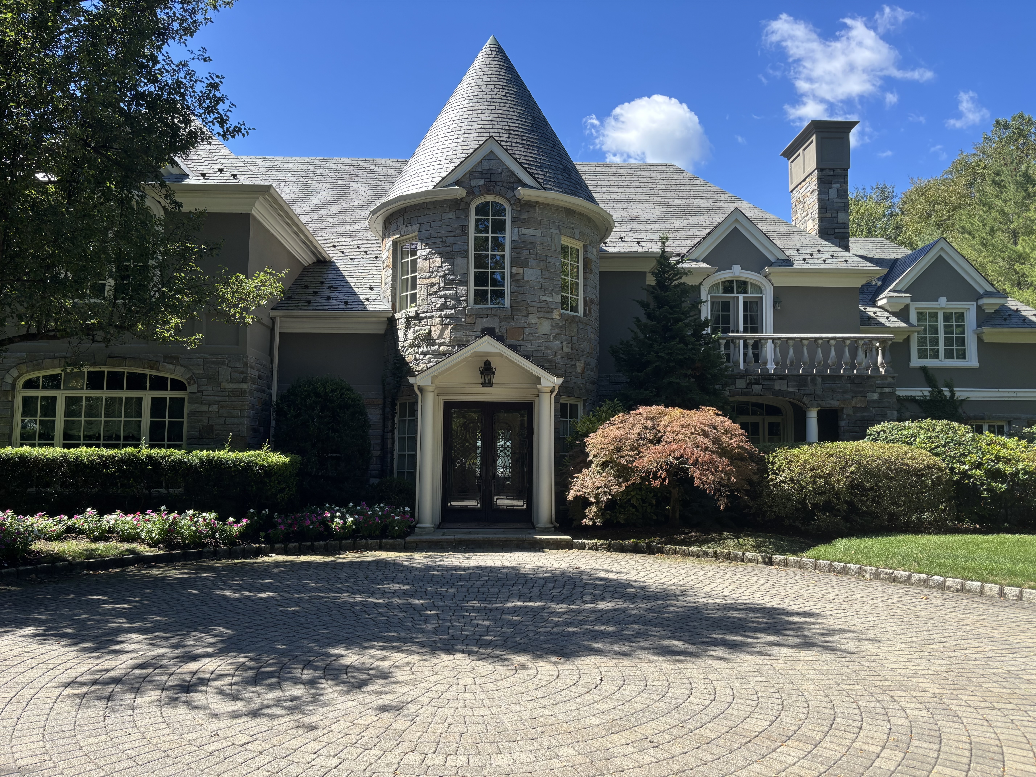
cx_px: 518
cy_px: 388
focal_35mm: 26
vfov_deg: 53.1
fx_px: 778
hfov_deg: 67.3
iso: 50
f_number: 1.6
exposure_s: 1/1164
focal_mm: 5.96
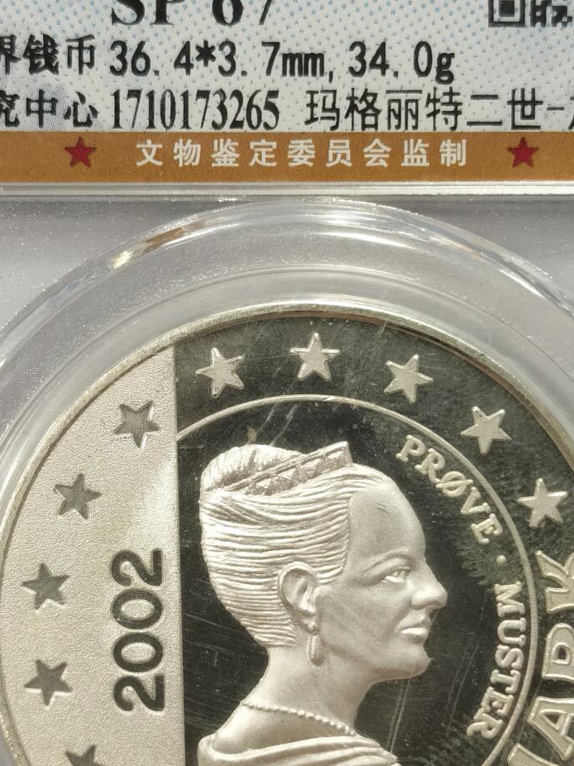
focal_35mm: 105
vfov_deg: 18.7
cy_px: 425
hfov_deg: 14.1
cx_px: 297
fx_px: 2323
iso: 100
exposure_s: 1/100
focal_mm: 5.56
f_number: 16
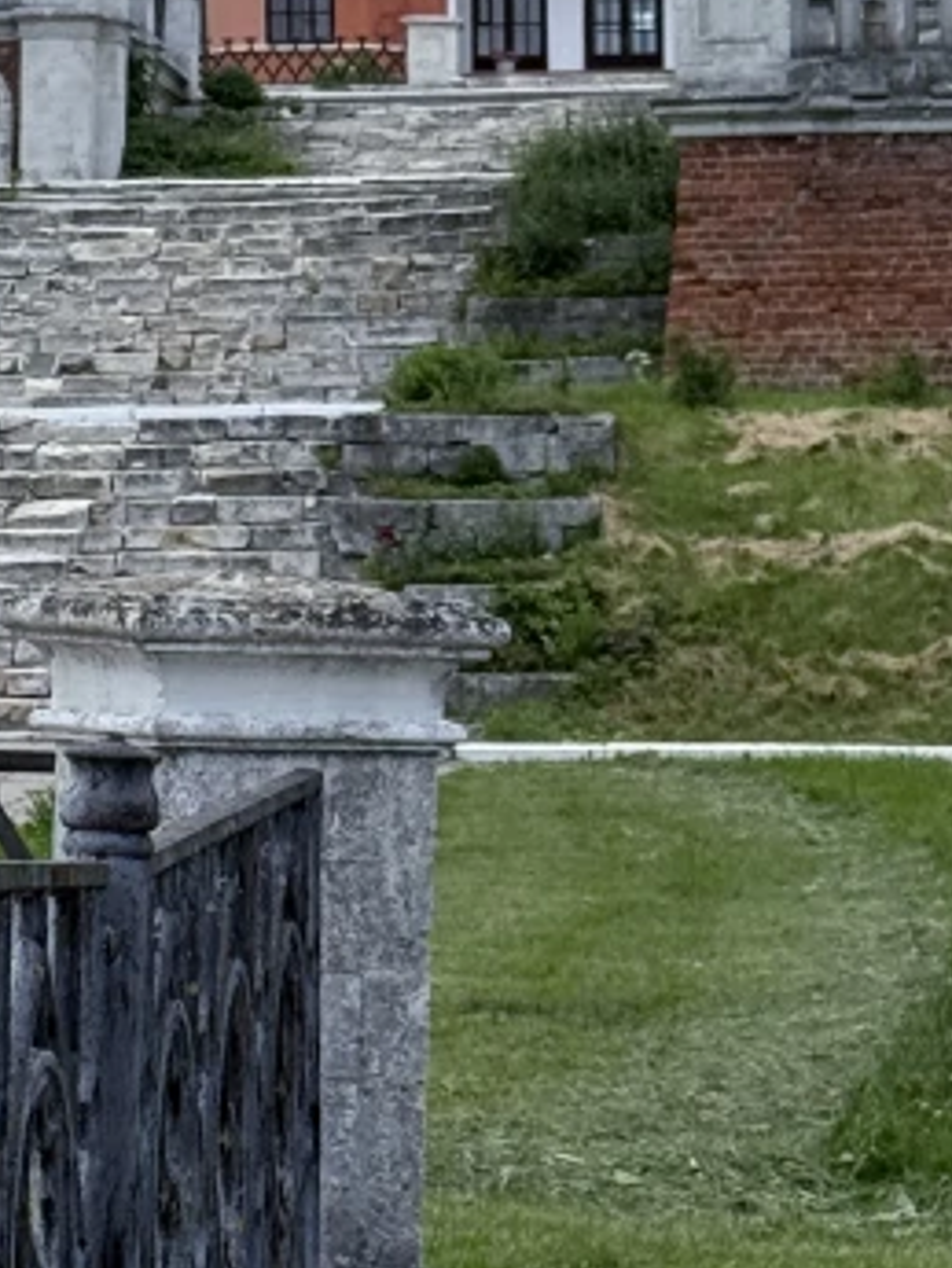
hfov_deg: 8.9
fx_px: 6120
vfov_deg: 11.8
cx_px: 55
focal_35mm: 167
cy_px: 239
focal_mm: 6.76
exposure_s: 1/1883
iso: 64
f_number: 1.78
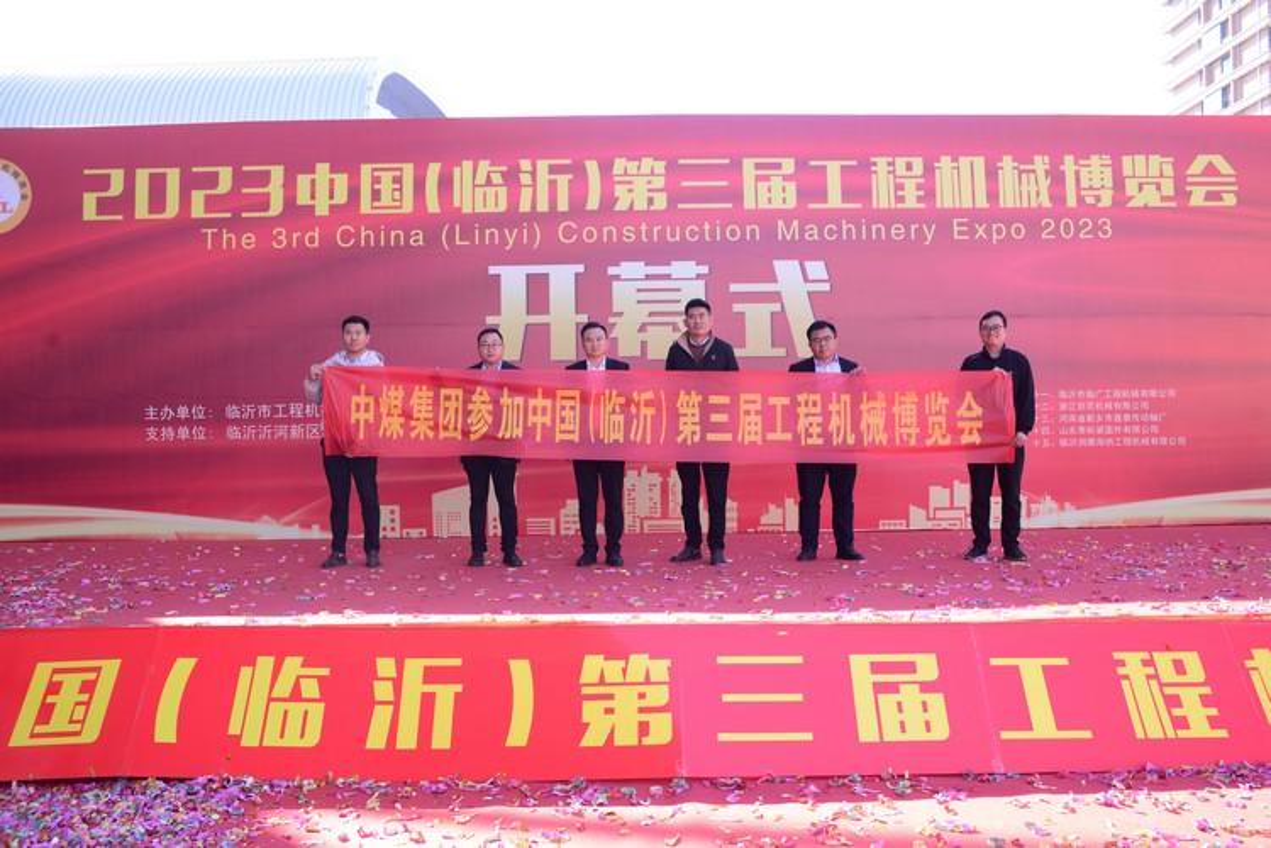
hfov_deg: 54.4
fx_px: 1236
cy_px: 424
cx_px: 636
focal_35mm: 35
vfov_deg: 37.9
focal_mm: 35
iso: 200
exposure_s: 1/125
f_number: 6.3
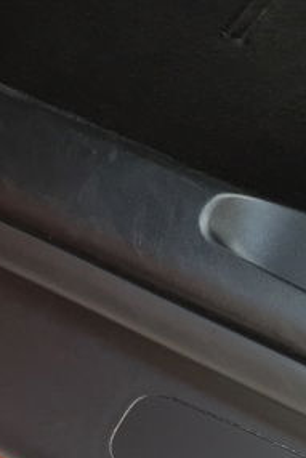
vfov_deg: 24.0
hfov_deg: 15.3
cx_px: 487
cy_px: 448
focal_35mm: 81
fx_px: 1031
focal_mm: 4.15
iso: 100
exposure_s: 1/33
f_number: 2.2
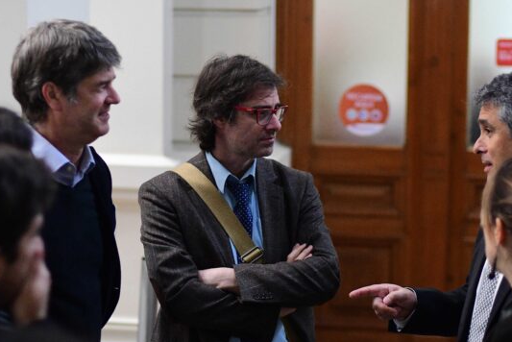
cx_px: 266
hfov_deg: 18.9
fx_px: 1537
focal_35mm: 108
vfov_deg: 12.7
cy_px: 215
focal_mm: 50
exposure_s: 1/250
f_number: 1.8
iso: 3200
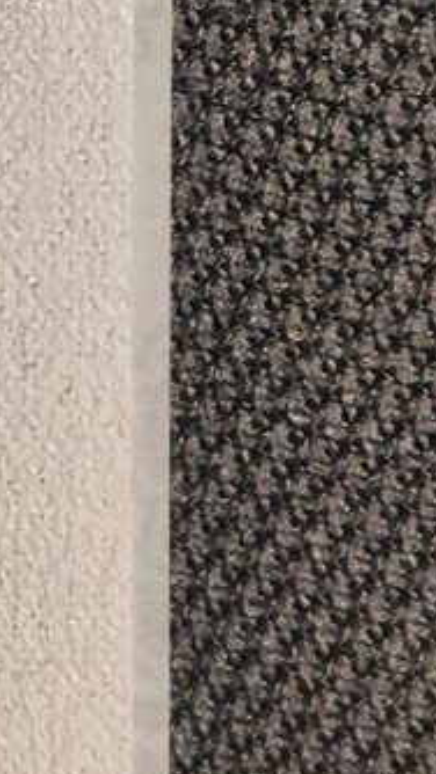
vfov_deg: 15.1
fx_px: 2896
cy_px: 141
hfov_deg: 8.4
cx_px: -225
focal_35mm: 141
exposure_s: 1/50
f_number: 1.9
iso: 2000
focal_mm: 6.12
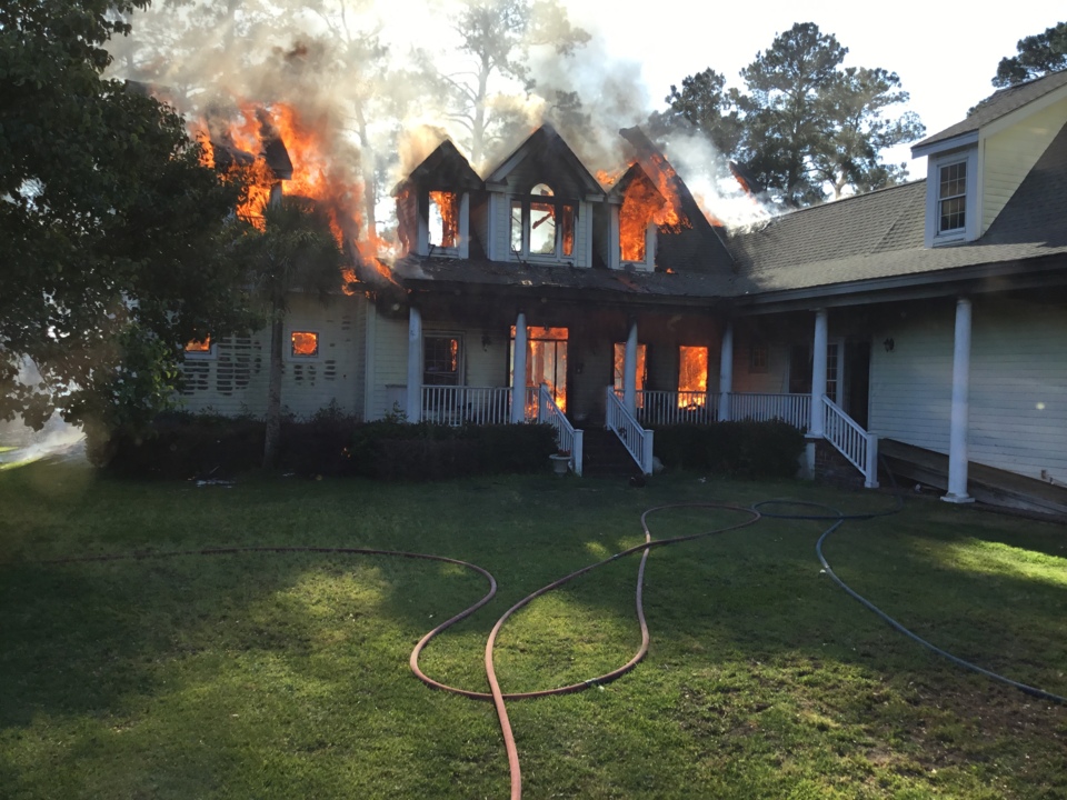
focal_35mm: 31
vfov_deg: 45.4
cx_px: 534
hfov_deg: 58.4
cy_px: 400
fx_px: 956
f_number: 2.4
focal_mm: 3.3
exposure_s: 1/433
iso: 25
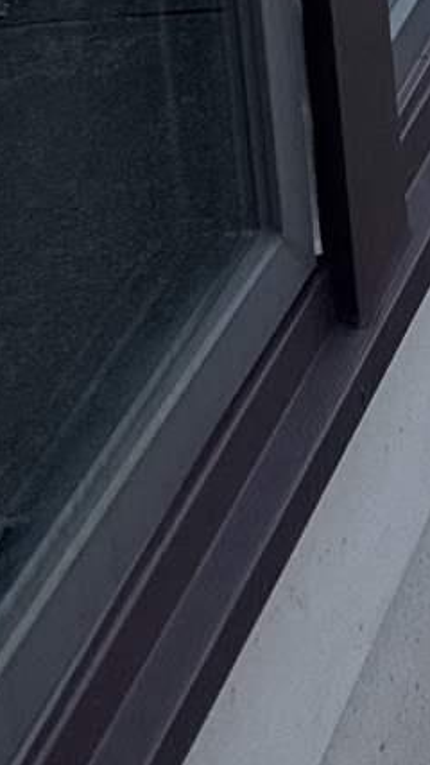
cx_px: 1480
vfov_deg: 12.8
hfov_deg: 7.2
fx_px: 2860
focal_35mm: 141
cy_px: -881
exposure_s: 1/796
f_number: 1.78
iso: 100
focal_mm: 6.76
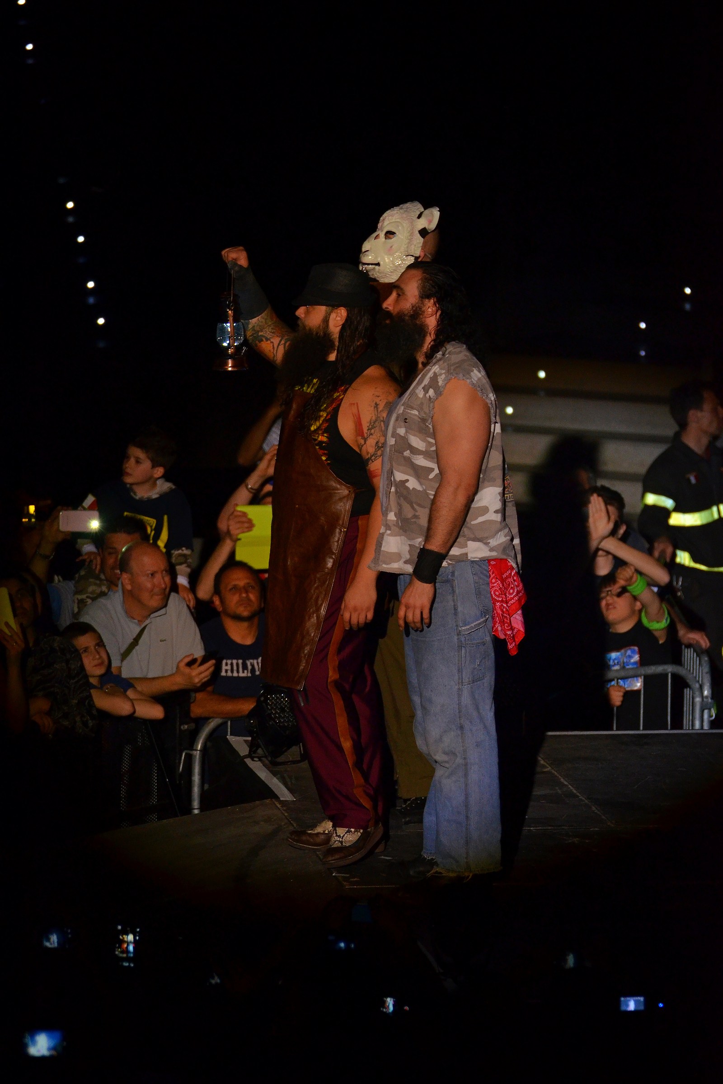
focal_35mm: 285
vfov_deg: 7.2
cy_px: 542
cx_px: 362
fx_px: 8585
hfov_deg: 4.8
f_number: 5.3
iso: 1600
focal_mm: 190
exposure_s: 1/400
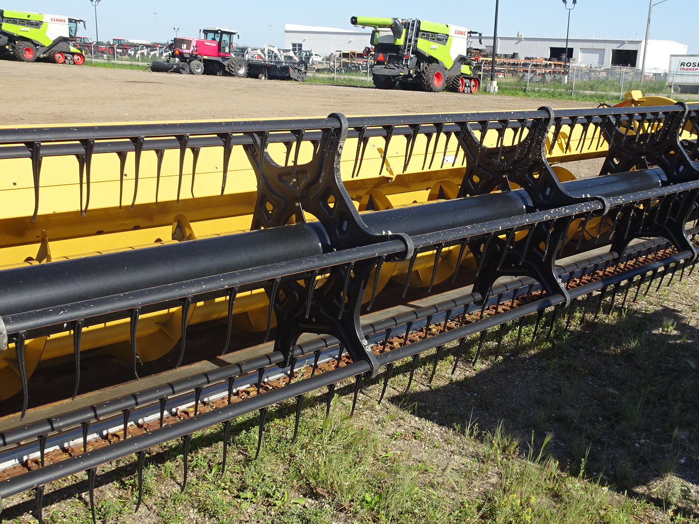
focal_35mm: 39
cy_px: 292
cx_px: 424
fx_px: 787
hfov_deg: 47.6
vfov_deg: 36.8
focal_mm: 4.1
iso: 80
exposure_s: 1/640
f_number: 3.5
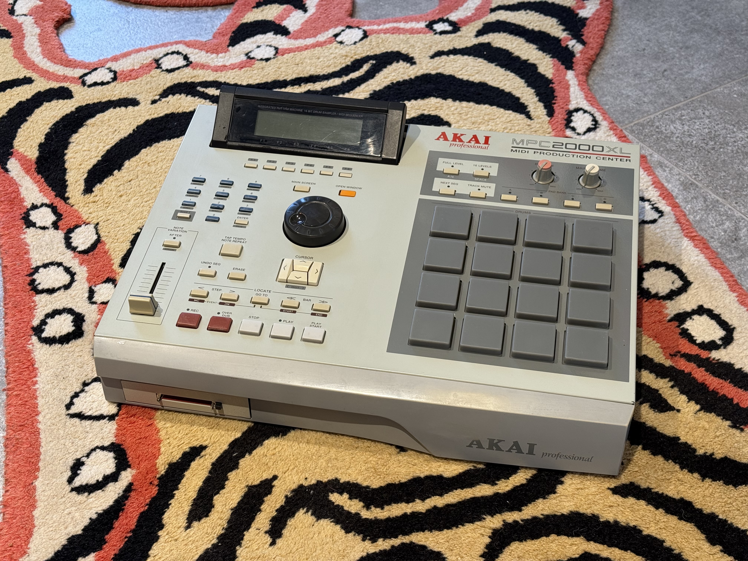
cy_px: 280
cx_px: 374
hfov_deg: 39.7
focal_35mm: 48
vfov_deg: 30.3
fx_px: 1037
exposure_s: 1/121
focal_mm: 6.76
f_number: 1.78
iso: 80
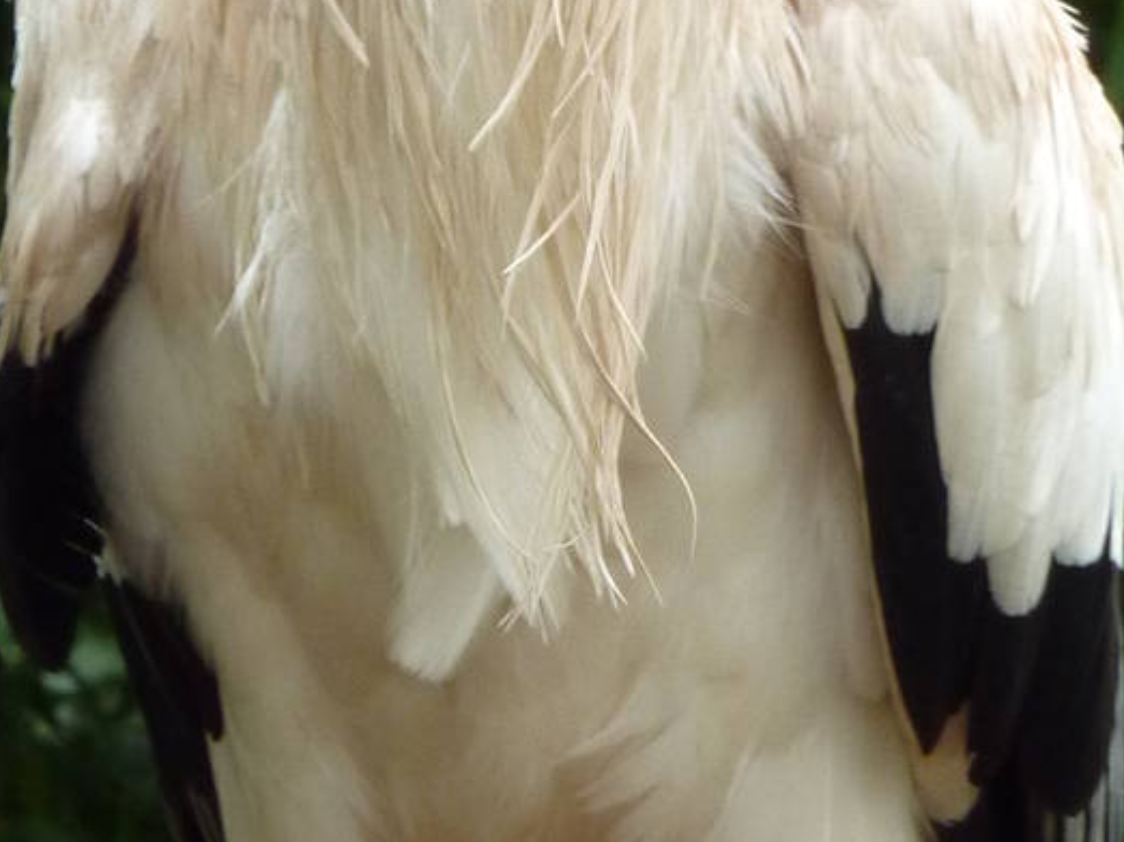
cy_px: -114
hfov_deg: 3.3
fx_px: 19478
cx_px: 610
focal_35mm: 600
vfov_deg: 2.5
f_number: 4.5
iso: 200
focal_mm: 32.1
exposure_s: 1/160
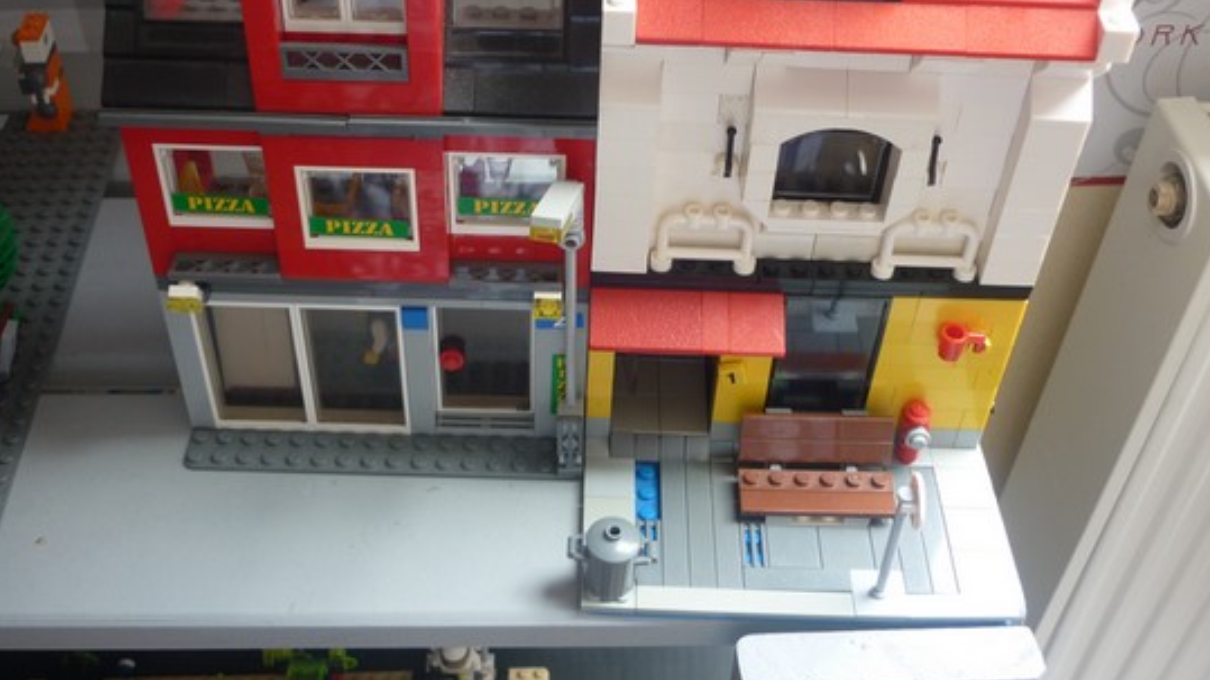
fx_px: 1283
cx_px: 579
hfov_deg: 50.5
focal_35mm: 40
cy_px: 240
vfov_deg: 29.5
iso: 80
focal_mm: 5.5
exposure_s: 1/30
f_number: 2.8
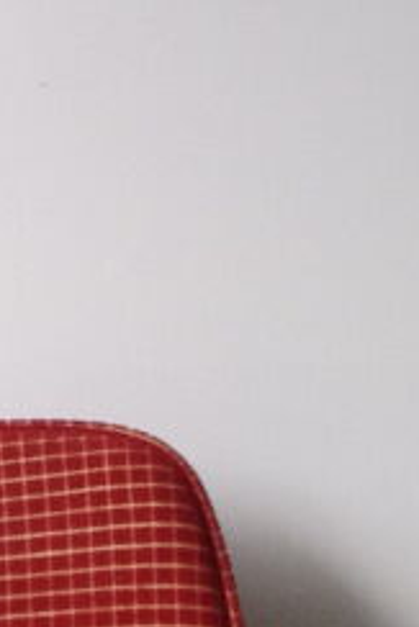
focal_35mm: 191
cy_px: 568
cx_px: -131
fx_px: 3330
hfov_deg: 7.1
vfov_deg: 10.7
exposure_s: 1/40
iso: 800
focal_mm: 18
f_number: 8
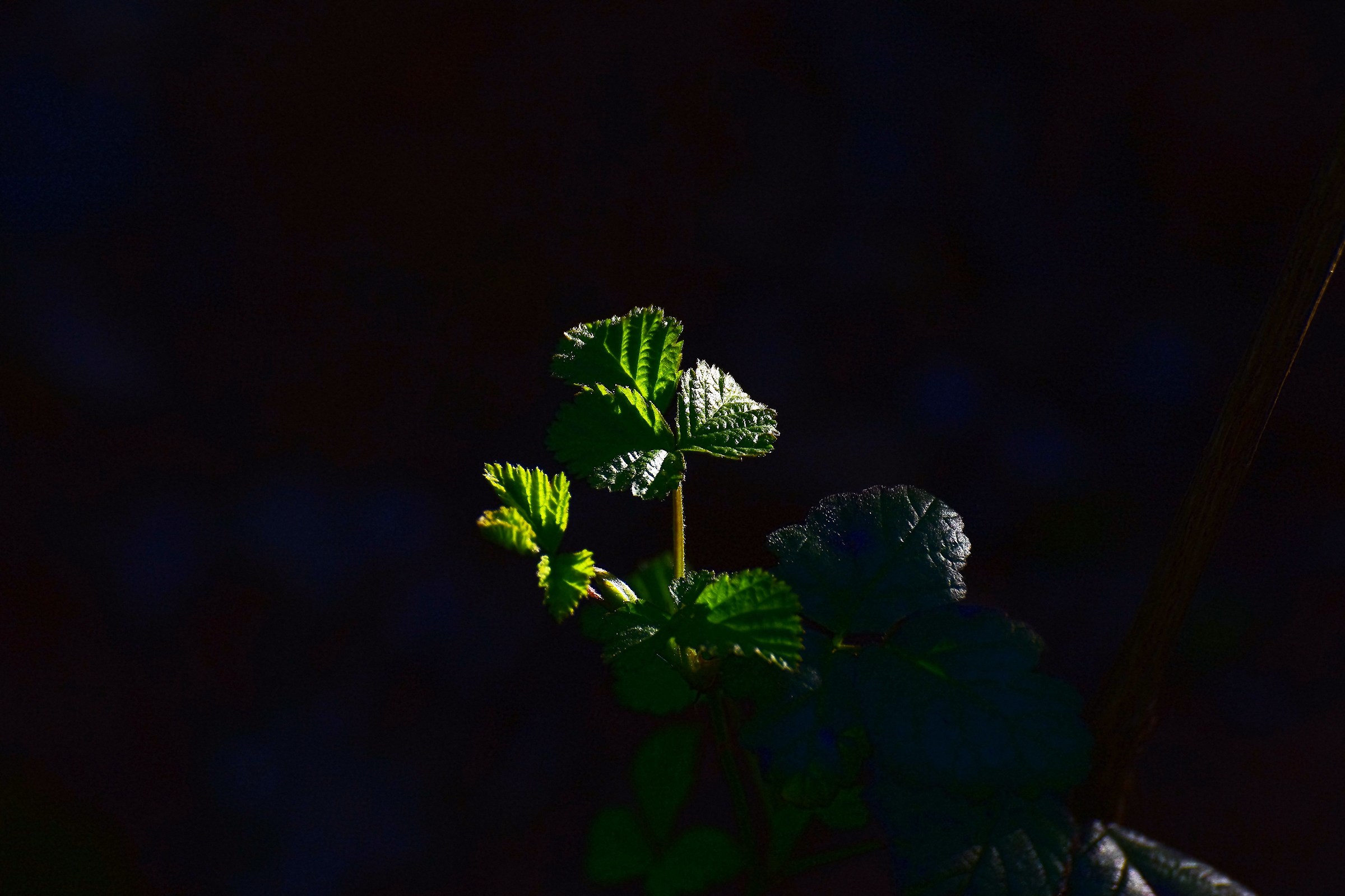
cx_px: 672
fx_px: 11766
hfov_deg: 6.5
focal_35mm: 315
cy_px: 448
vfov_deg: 4.4
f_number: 7.1
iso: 200
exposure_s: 1/640
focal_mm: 210
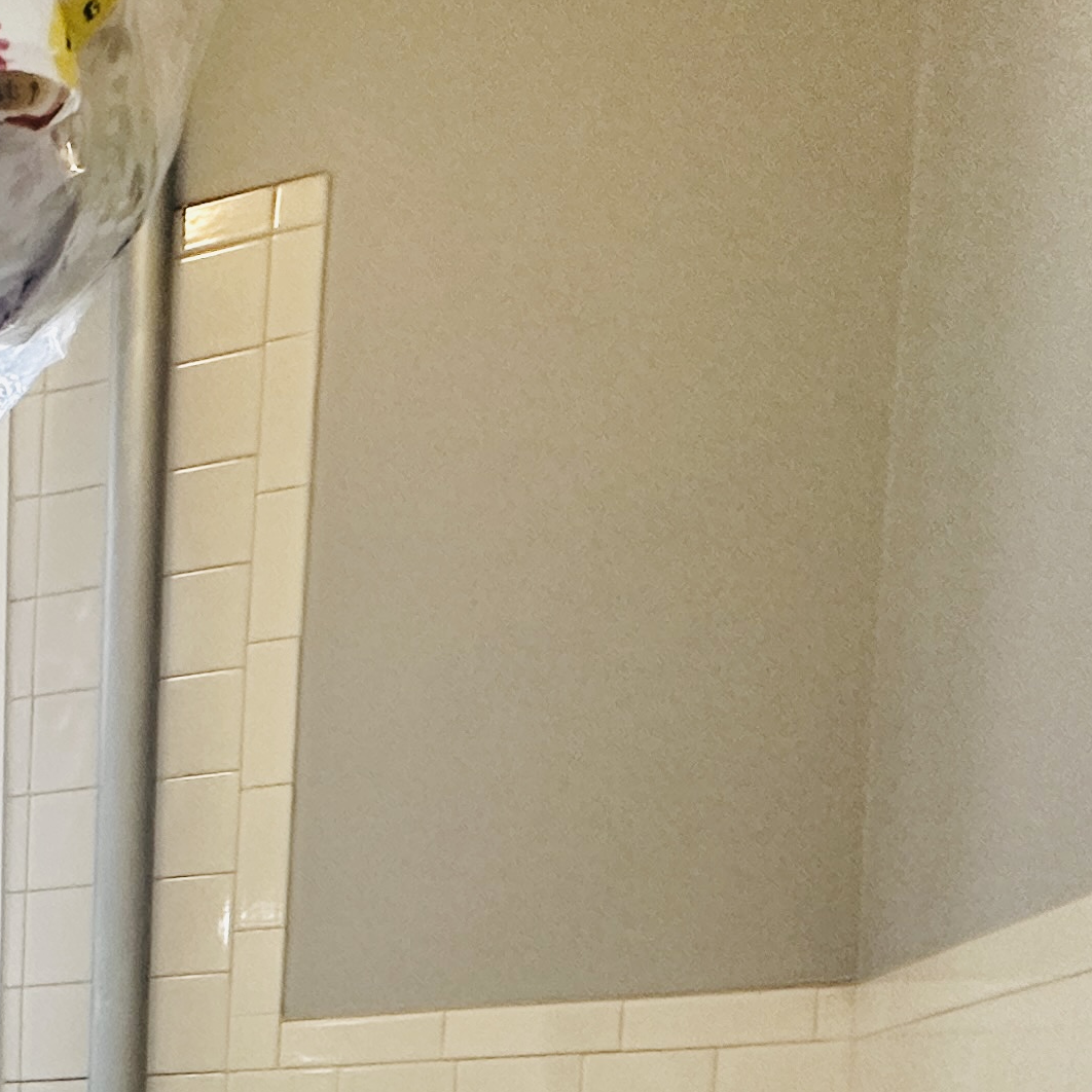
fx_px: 1677
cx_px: -618
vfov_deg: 29.2
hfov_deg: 25.3
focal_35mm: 47
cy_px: 1419
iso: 250
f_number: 2.2
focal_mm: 2.22
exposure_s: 1/120
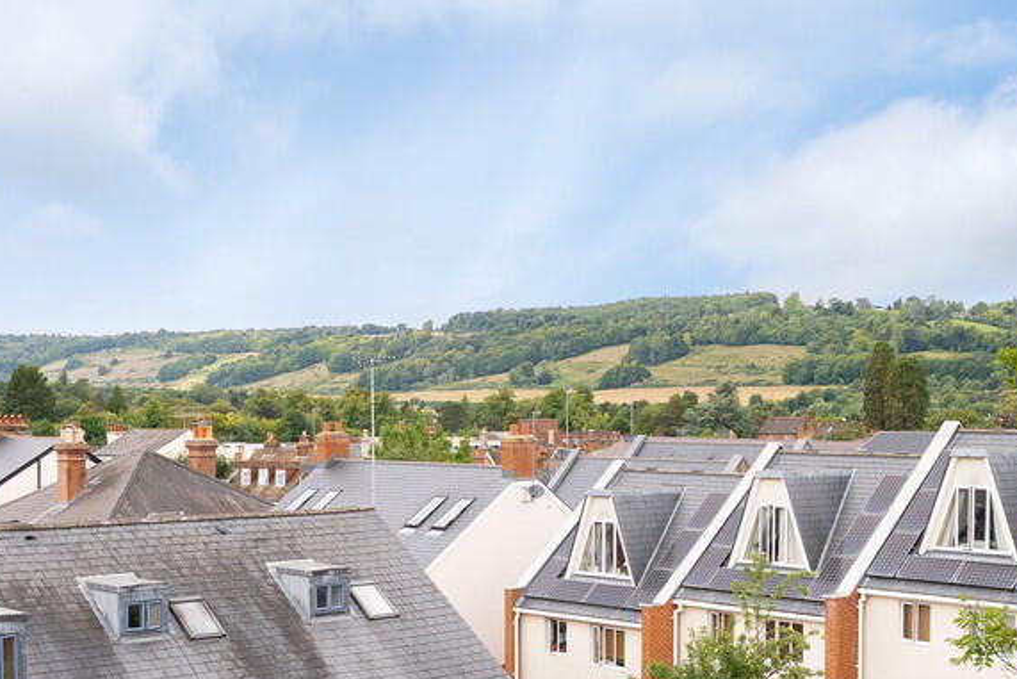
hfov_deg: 37.6
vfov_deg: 25.2
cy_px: 538
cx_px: 531
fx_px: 1495
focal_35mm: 53
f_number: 7.1
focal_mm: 29.5
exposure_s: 1/1250
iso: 1250
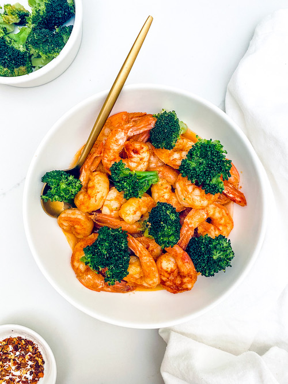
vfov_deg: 67.3
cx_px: 144
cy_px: 192
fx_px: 289
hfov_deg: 53.0
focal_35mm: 26
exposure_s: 1/60
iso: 125
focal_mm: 4.25
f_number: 1.8
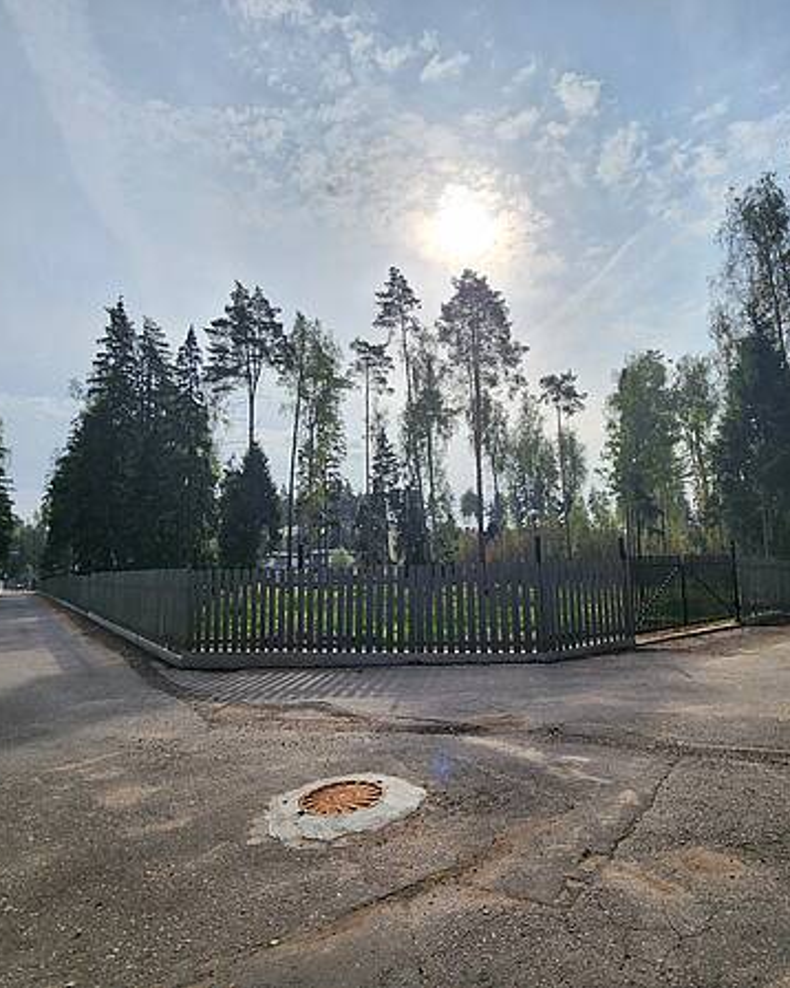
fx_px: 497
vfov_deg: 89.7
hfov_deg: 76.5
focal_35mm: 17
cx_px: 450
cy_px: 494
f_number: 2.2
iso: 50
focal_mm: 2.2
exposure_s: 1/3618
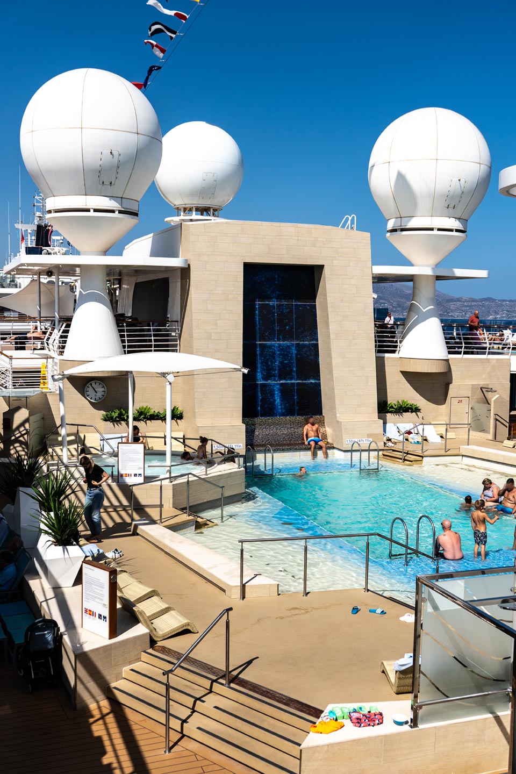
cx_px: 258
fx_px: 816
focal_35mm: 38
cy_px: 387
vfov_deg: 50.8
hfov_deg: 35.1
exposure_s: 1/2000
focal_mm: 25.3
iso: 100
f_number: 5
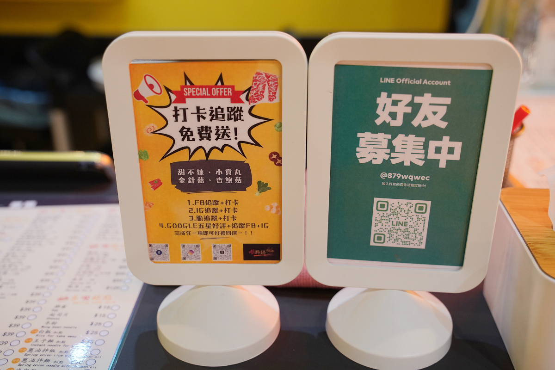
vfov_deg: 34.2
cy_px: 185
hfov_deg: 49.6
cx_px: 278
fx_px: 601
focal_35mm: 39
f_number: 4
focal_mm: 39
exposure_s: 1/60
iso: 1250
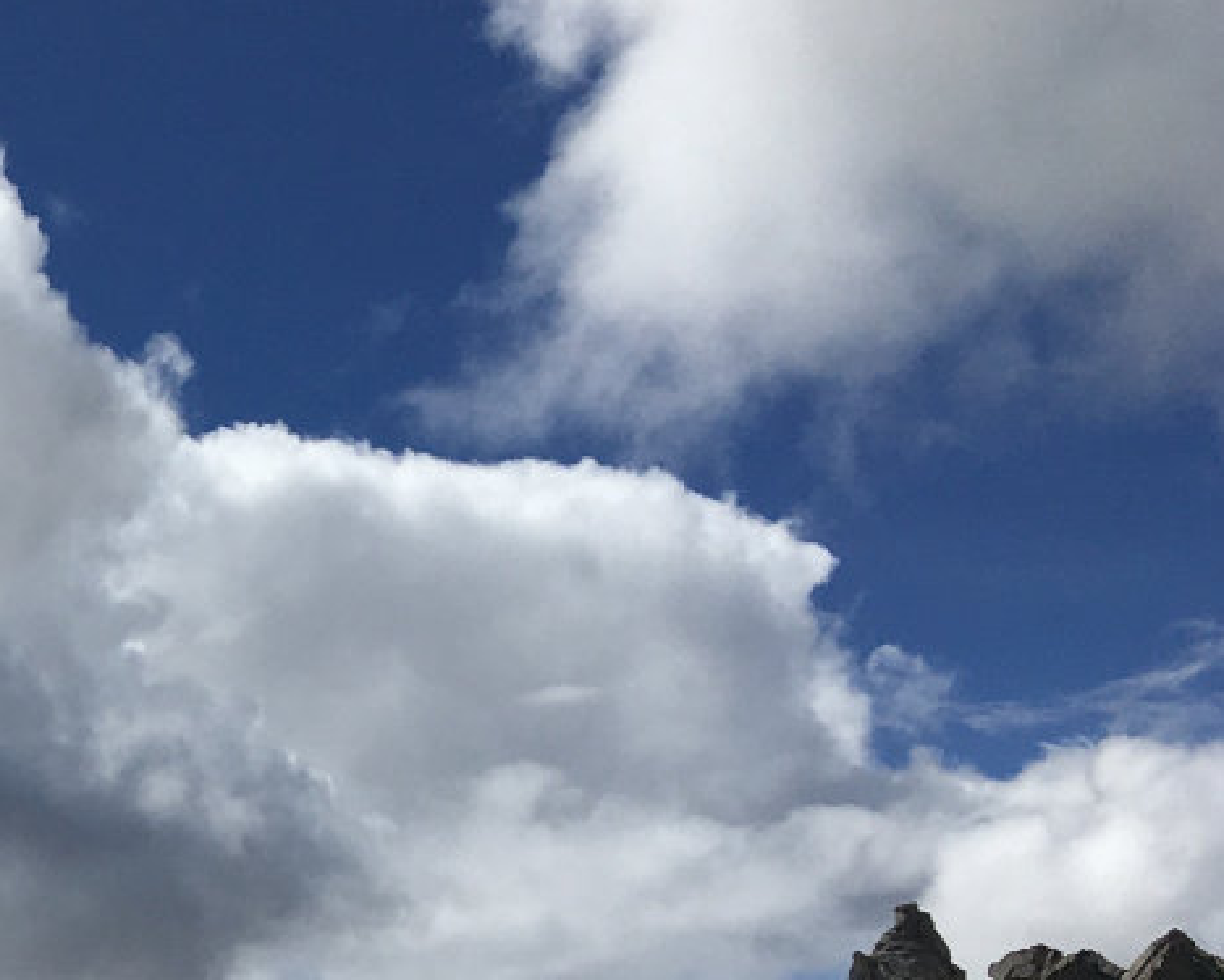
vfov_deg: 14.9
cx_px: -739
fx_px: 3515
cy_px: 1399
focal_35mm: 97
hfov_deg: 17.3
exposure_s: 1/4049
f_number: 2.2
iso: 25
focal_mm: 4.15
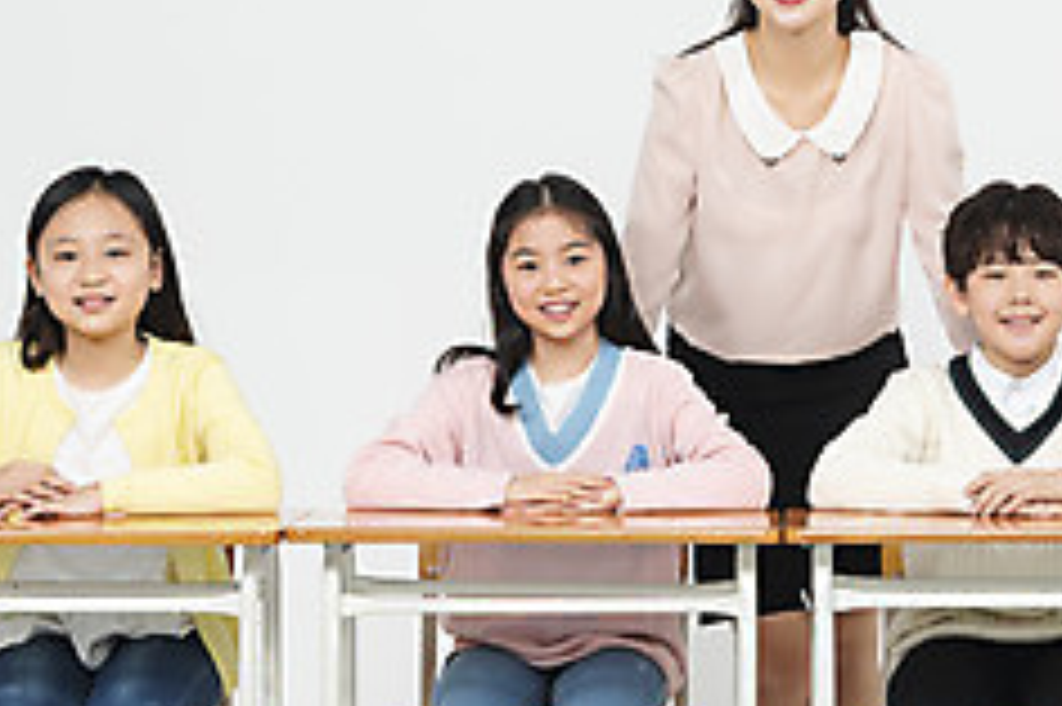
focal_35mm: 127
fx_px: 3744
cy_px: 337
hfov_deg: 16.1
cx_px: 794
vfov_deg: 10.8
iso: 100
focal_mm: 50
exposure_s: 1/125
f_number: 14
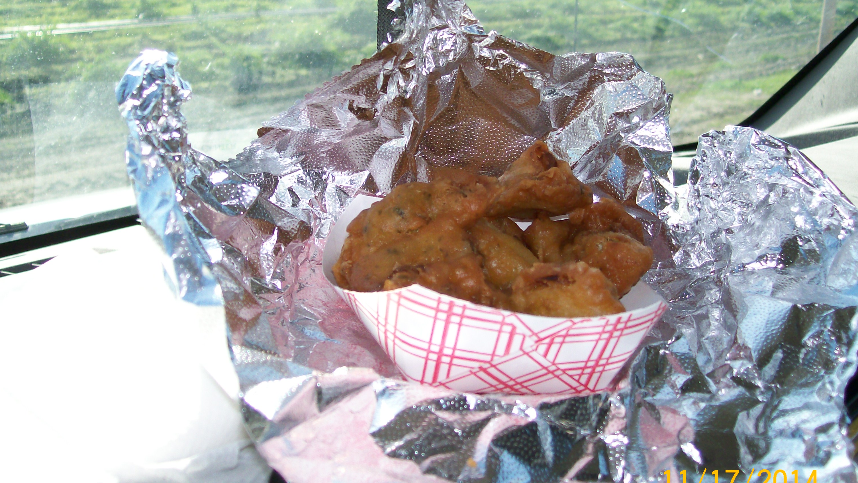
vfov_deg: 29.7
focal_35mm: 40
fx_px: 910
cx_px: 426
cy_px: 233
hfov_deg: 50.5
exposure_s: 1/611
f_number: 2.7
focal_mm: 6
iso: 80
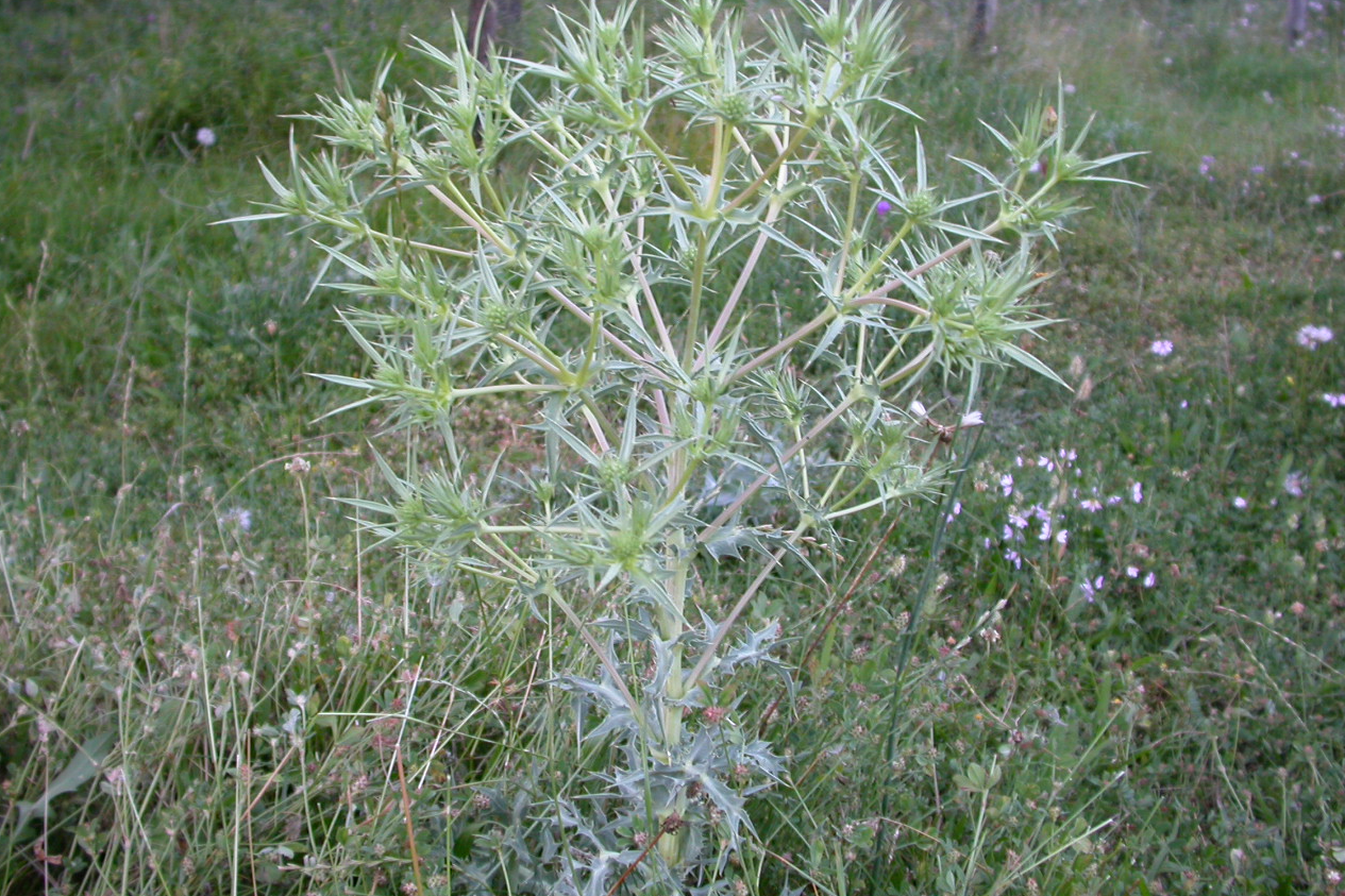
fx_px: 1494
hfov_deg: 48.5
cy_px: 436
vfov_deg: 33.4
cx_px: 673
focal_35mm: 40
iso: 100
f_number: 2.6
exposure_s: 1/9.1
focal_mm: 7.85
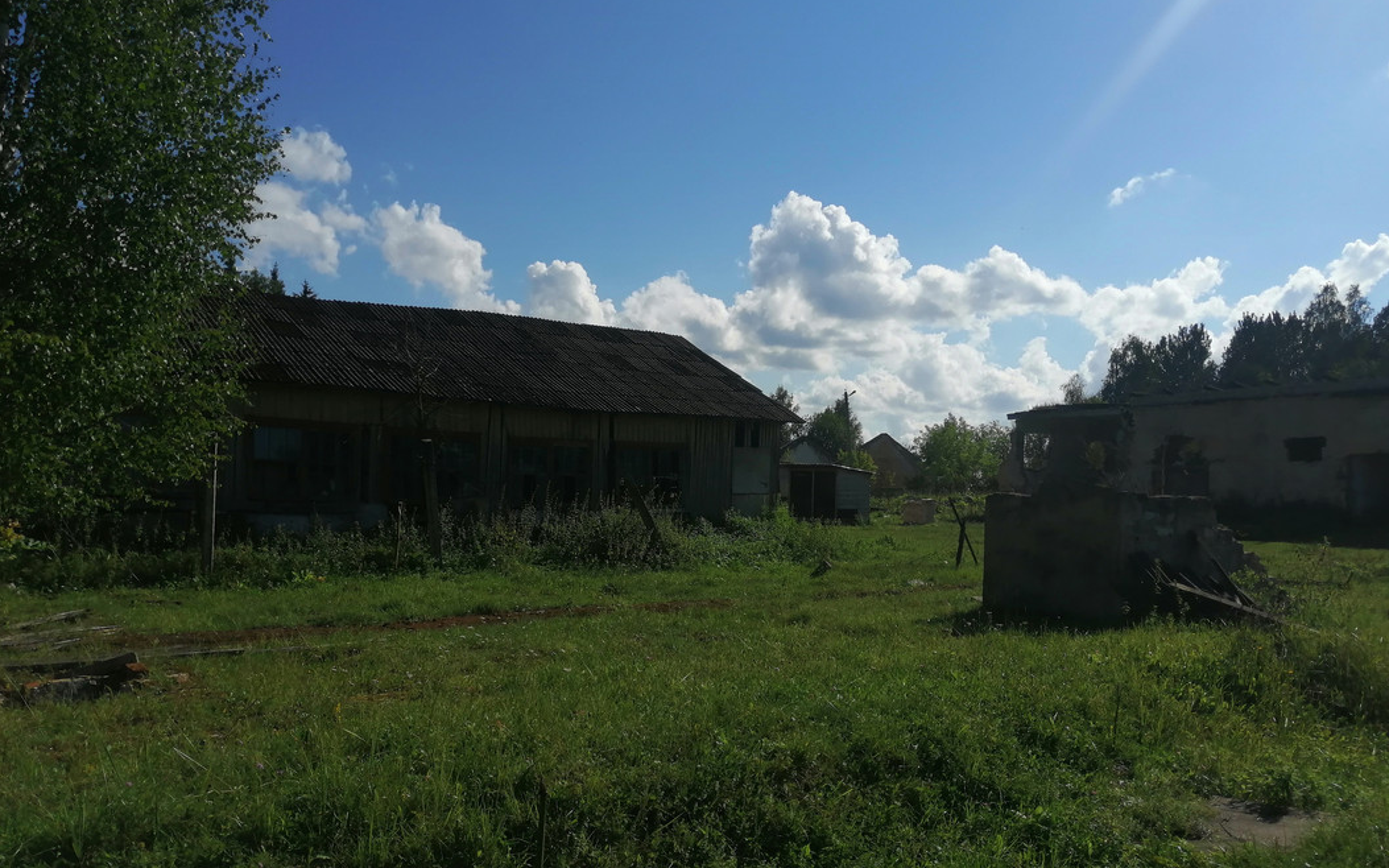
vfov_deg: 43.1
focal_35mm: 29
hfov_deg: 64.6
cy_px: 478
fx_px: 1098
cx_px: 692
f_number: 1.8
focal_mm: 3.96
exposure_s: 1/3922
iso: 50
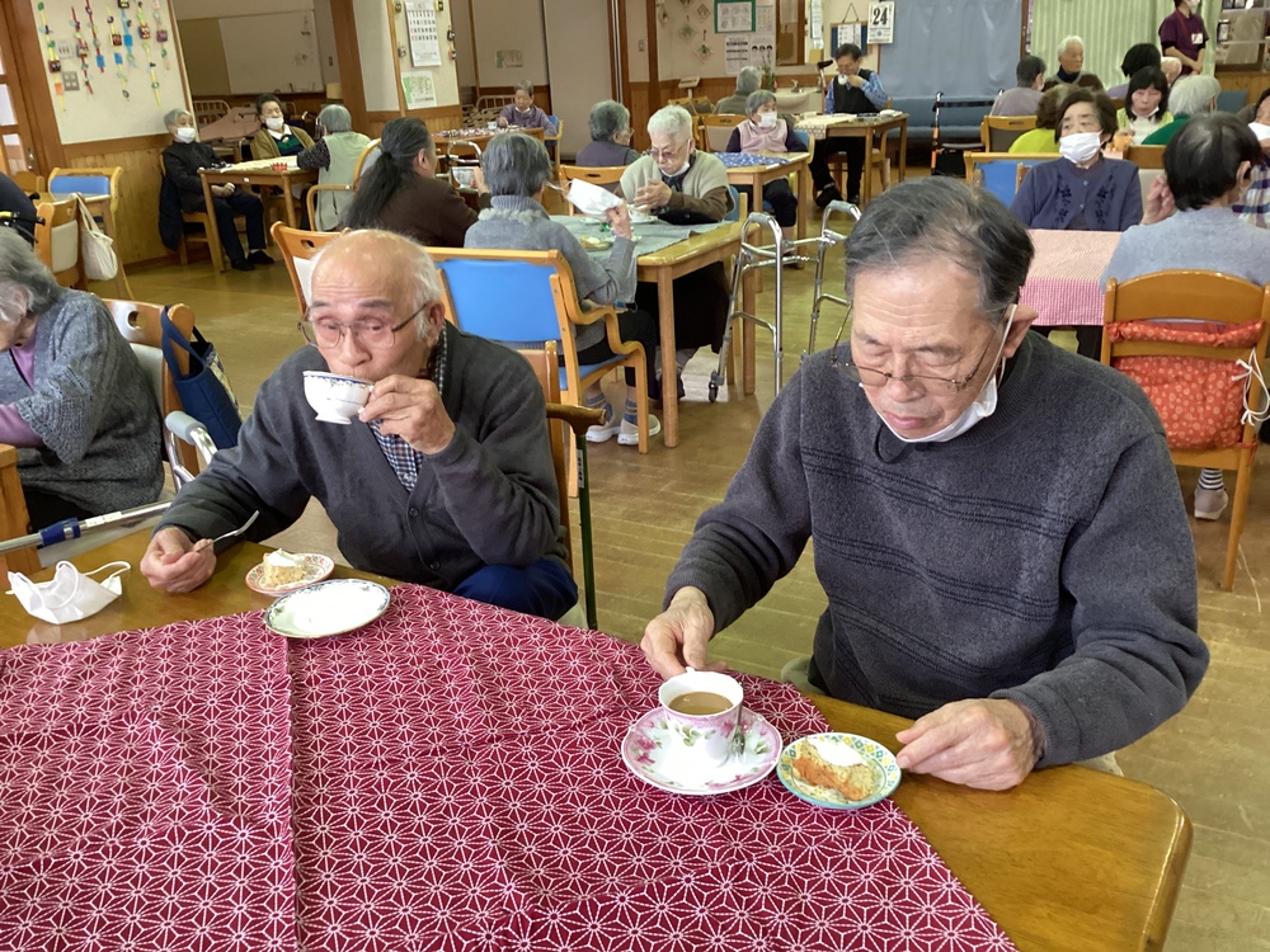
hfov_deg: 58.4
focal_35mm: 31
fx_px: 1137
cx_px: 635
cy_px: 476
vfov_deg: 45.4
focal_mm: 3.3
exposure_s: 1/40
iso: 400
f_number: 2.4
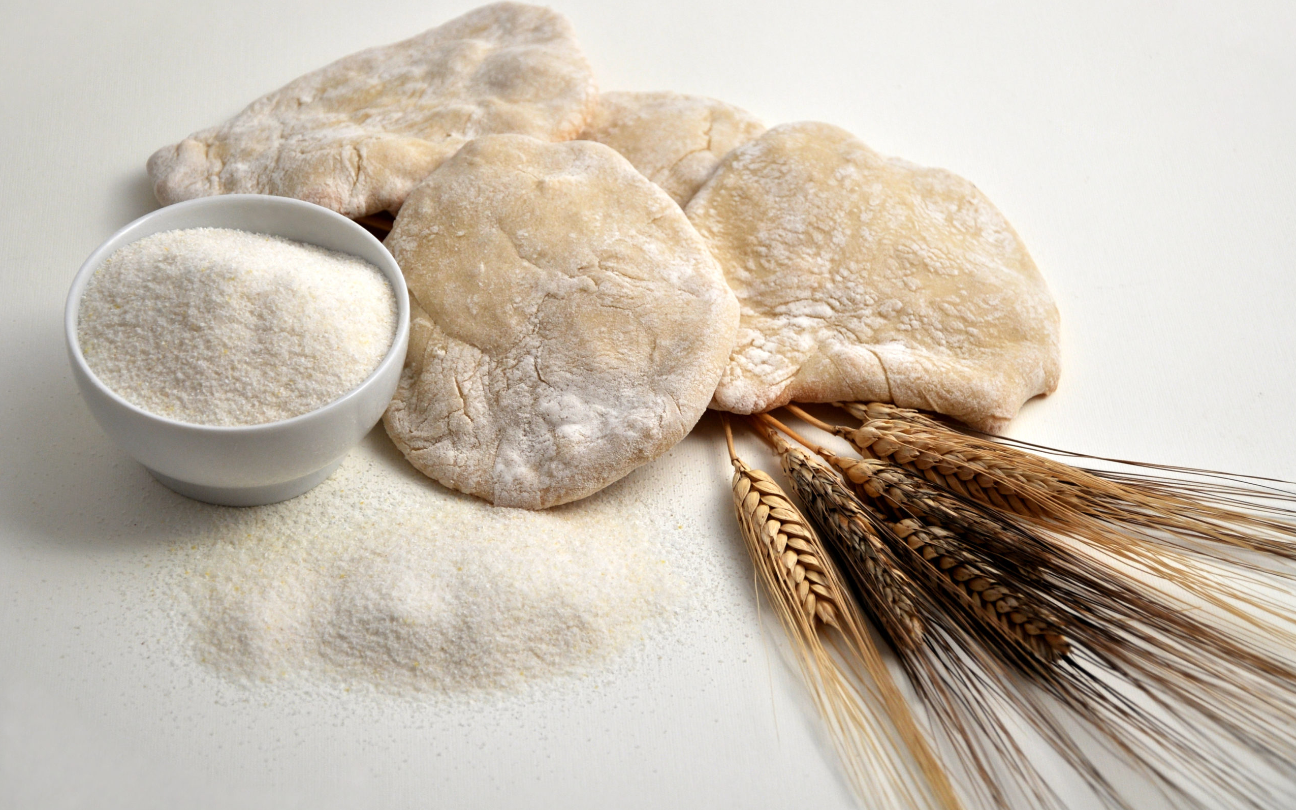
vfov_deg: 13.8
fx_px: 3355
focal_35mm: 95
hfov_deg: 21.9
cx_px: 648
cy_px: 398
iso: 200
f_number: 5.3
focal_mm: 62
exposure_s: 1/125
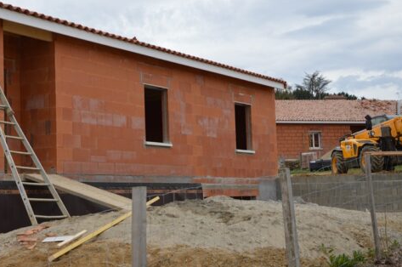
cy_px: 125
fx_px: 725
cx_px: 139
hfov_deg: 30.8
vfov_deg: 20.9
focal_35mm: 65
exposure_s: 1/200
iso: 100
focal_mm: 32
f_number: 6.3
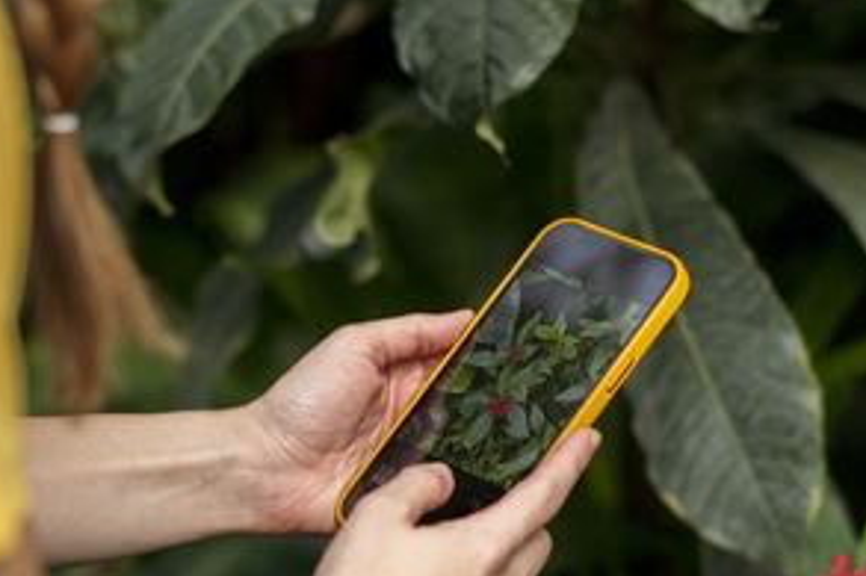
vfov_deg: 12.1
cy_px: 383
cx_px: 500
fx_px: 2709
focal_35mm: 113
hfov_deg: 18.2
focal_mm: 55
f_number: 2
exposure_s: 1/3000
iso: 250
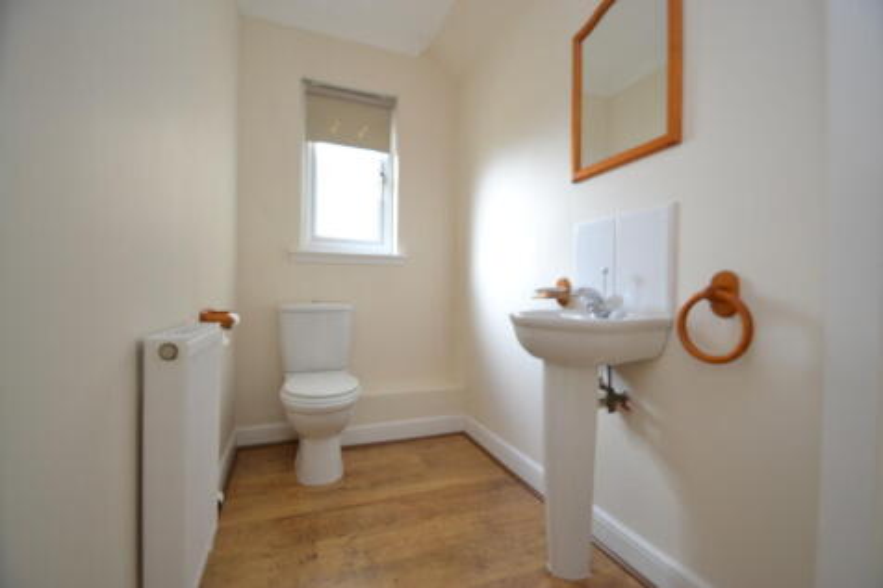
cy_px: 294
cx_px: 442
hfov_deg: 100.4
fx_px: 368
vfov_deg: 77.3
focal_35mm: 15
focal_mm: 10
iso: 400
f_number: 4
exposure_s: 1/60
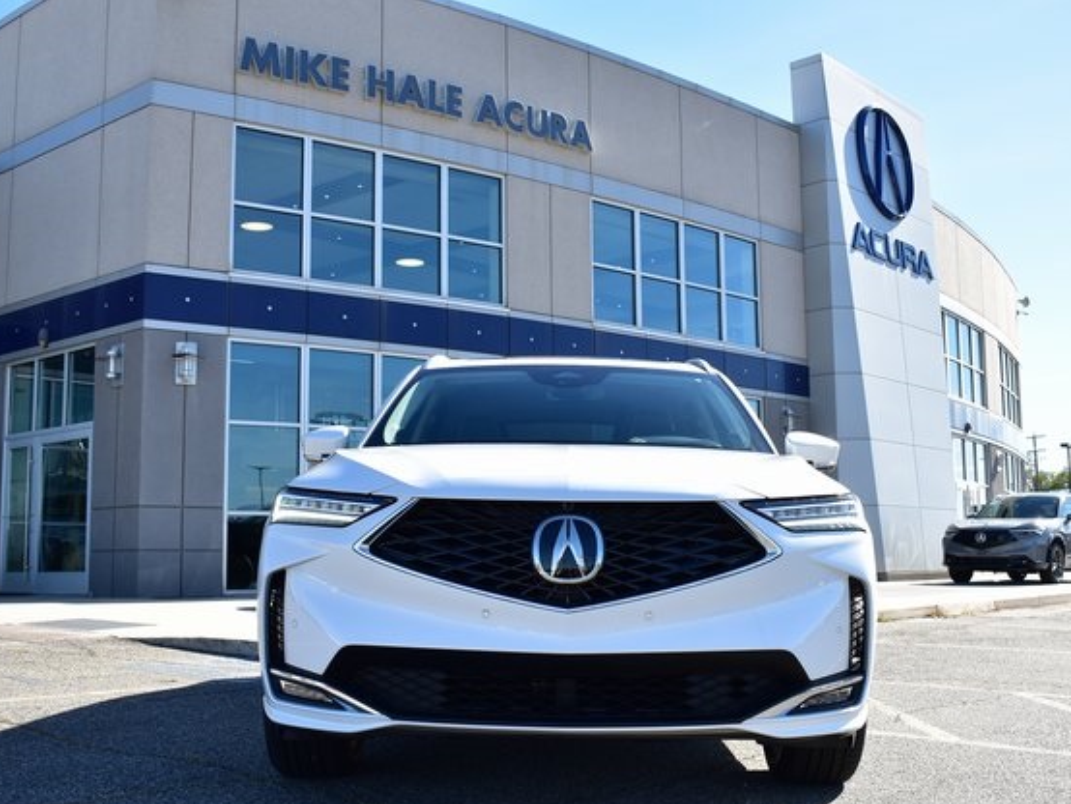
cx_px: 559
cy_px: 412
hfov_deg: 46.8
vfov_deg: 36.0
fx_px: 1238
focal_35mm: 40
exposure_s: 1/200
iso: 100
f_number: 7.1
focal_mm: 24
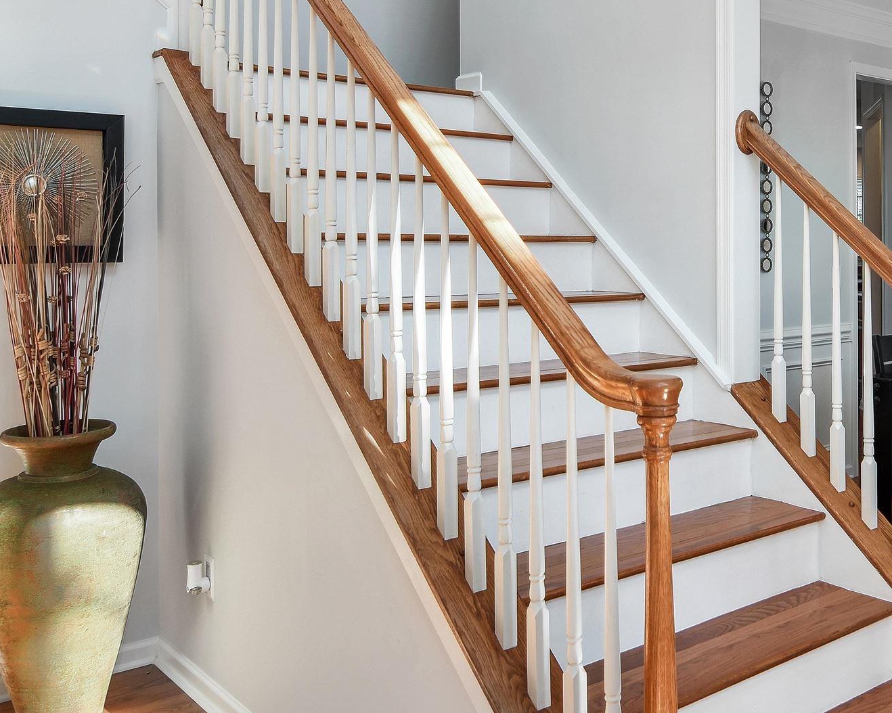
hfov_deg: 47.8
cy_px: 258
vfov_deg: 40.7
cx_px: 695
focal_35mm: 36
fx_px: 953
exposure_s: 1/80
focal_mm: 11
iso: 100
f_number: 2.8
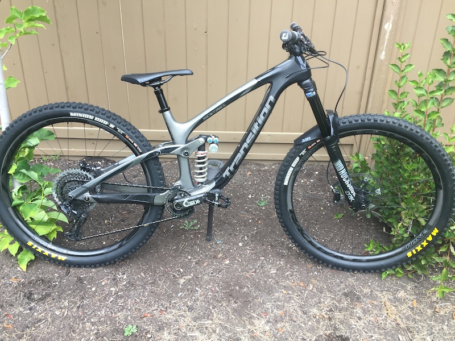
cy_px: 170
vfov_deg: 48.2
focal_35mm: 29
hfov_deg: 61.7
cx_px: 228
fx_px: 381
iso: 32
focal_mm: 4.15
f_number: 2.2
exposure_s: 1/123
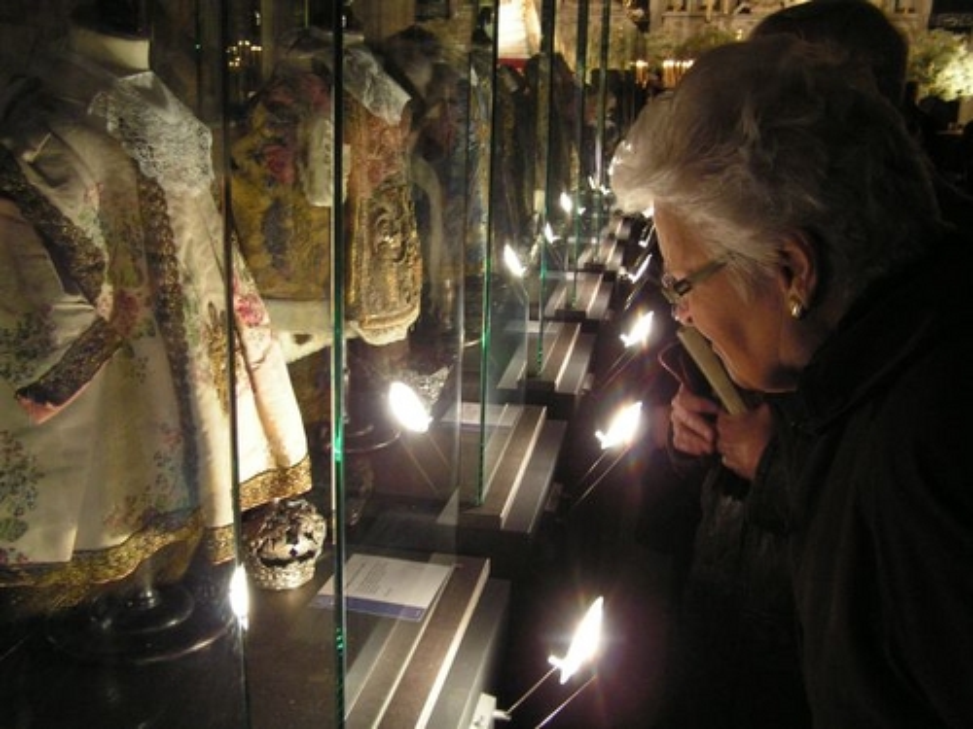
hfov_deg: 49.0
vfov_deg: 37.7
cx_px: 486
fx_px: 1068
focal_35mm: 38
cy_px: 364
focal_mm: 6.3
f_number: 2.8
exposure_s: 1/13
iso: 200
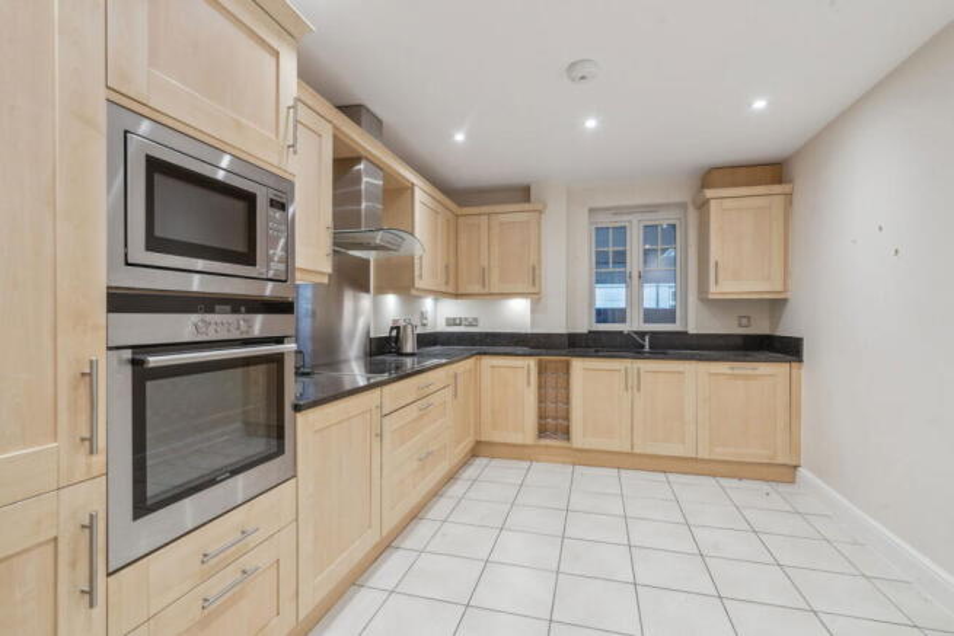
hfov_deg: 96.7
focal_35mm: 16
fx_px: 424
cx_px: 477
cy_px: 318
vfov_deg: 73.8
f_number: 10
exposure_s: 1/5
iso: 640
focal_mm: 16
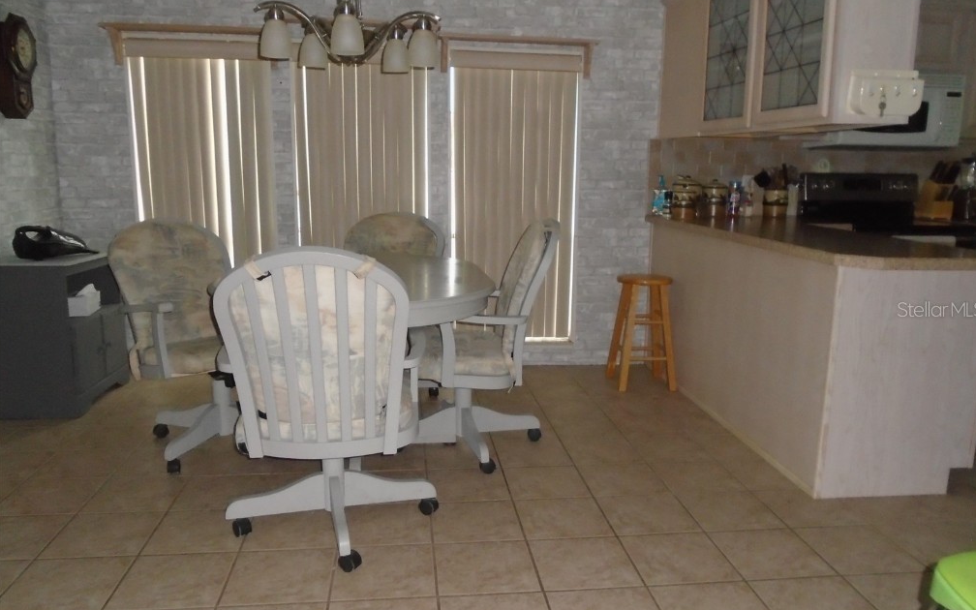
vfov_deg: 44.5
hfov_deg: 66.5
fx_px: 745
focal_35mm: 28
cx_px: 493
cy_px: 309
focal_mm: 4.6
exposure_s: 1/30
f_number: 3.2
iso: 400
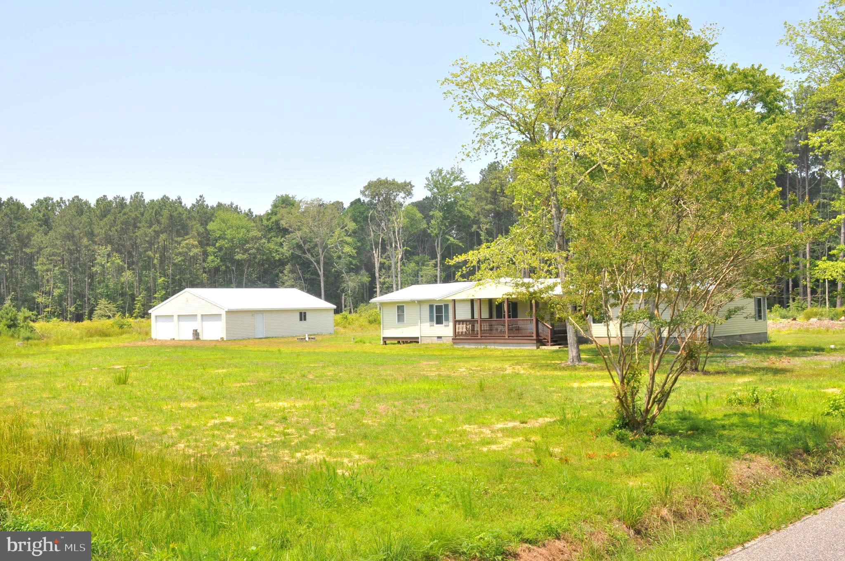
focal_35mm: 40
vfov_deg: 32.9
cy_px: 280
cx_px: 422
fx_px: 949
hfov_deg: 48.0
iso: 200
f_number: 13
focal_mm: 27
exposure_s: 1/160
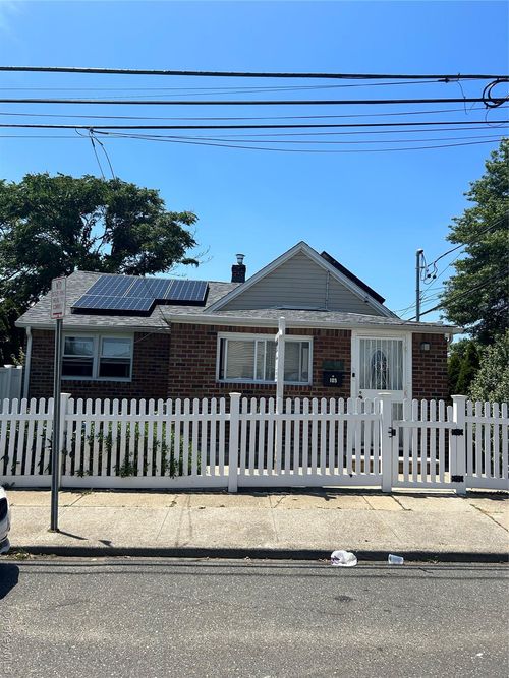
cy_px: 339
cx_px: 254
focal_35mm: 26
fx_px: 510
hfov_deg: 53.0
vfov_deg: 67.3
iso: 50
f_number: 1.5
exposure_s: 1/4444
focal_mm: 5.7
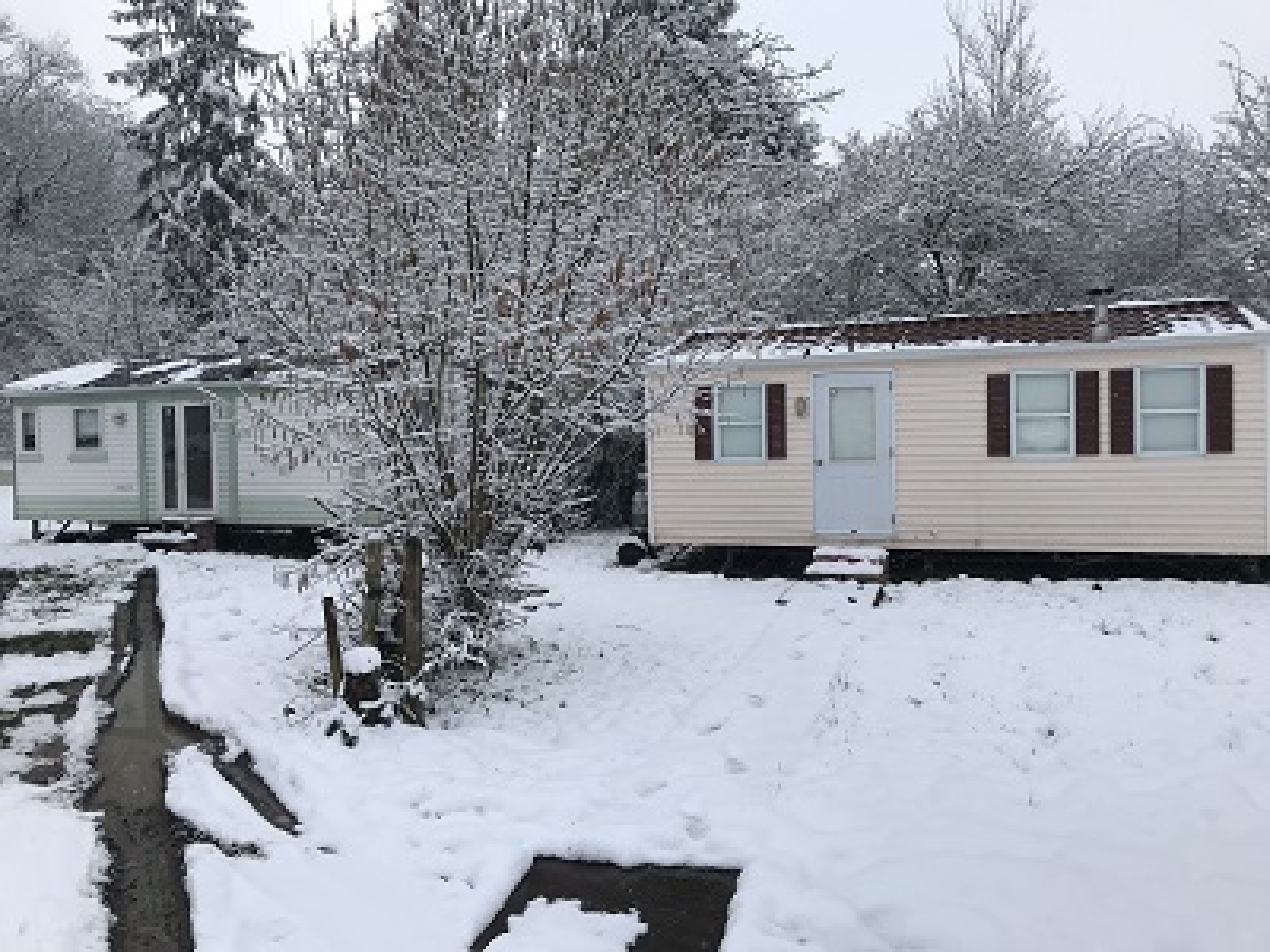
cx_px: 635
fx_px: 1027
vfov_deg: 49.7
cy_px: 476
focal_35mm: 28
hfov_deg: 63.4
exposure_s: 1/1996
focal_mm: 3.99
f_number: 1.8
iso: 20
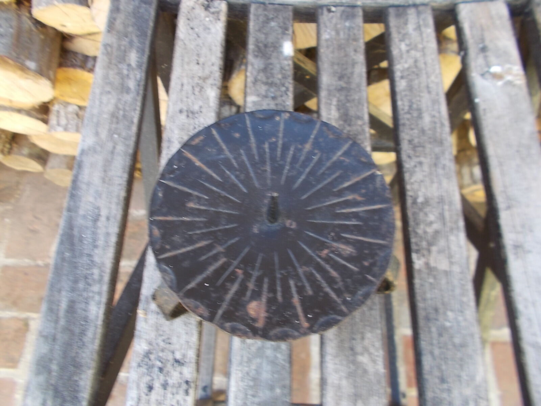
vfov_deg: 53.1
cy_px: 203
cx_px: 270
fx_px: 406
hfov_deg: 67.3
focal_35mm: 26
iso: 100
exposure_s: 1/25
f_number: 3.2
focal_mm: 4.6
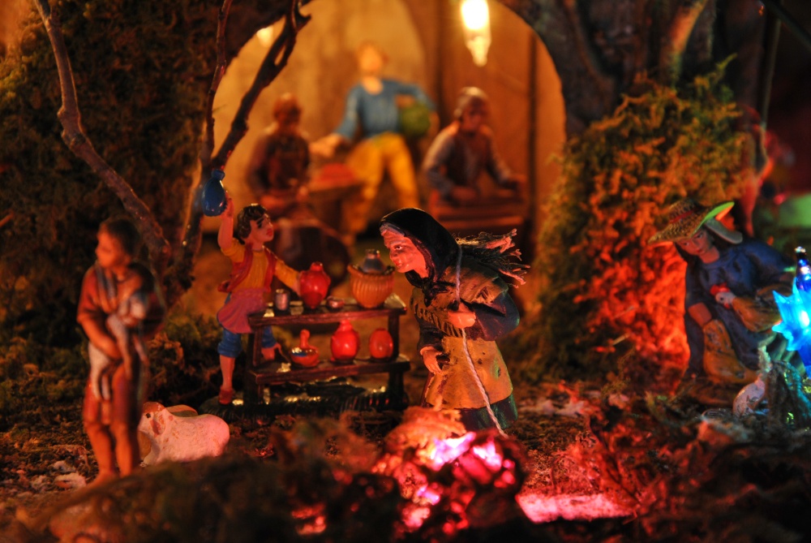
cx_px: 406
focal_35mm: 158
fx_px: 3552
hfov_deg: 13.0
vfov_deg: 8.7
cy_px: 272
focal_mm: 105
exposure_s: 1/1.3
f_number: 11
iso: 200
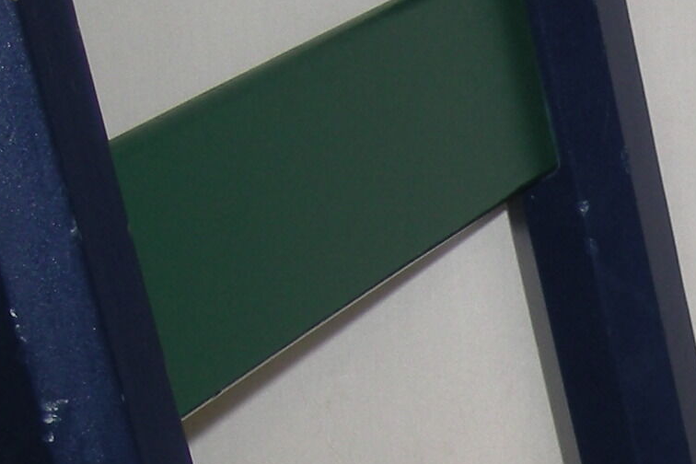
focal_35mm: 148
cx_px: 1032
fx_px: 2861
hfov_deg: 13.1
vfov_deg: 8.9
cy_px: 794
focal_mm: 5.7
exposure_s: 1/45.5
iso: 50
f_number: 2.8
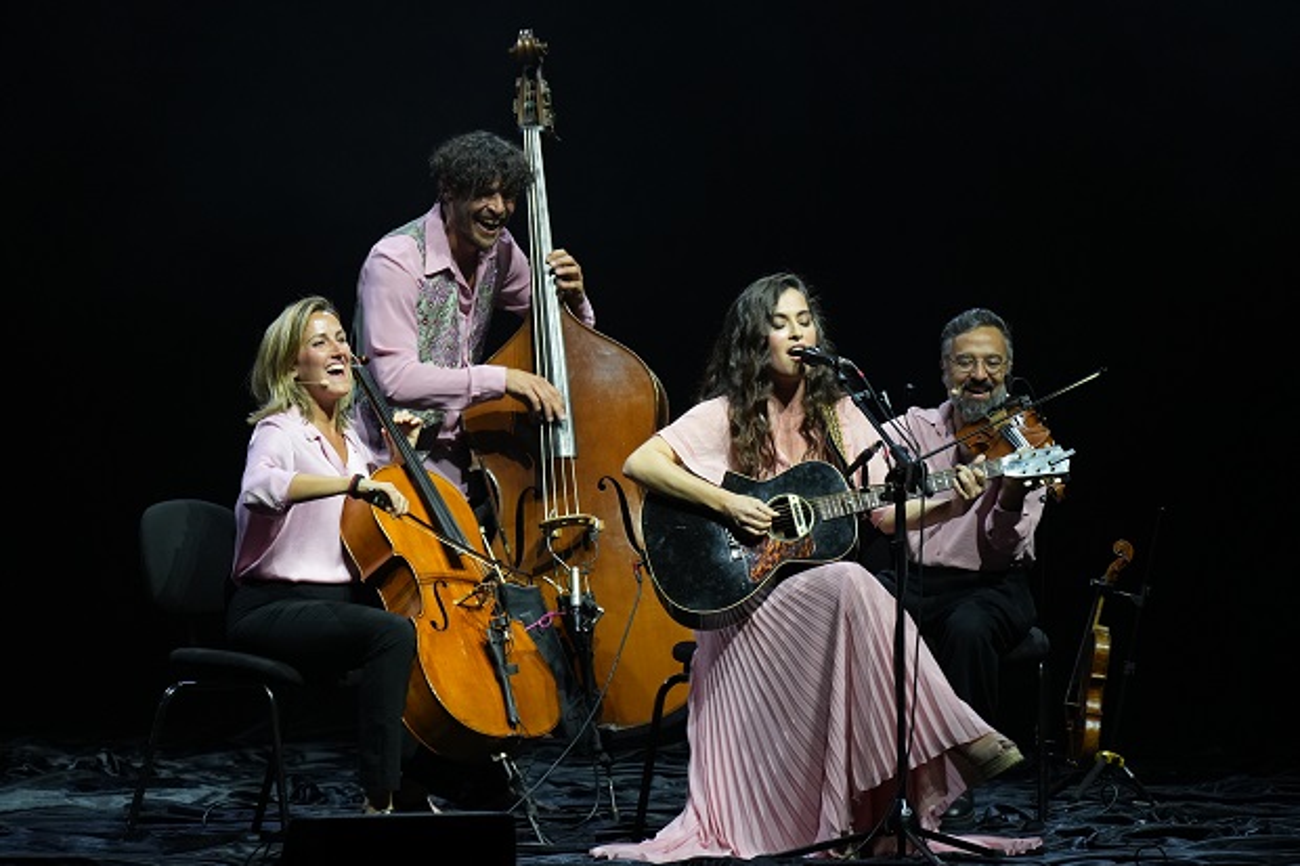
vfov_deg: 6.9
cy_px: 433
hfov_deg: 10.3
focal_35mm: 200
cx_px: 650
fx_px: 7220
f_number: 4
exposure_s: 1/80
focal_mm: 200
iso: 2000
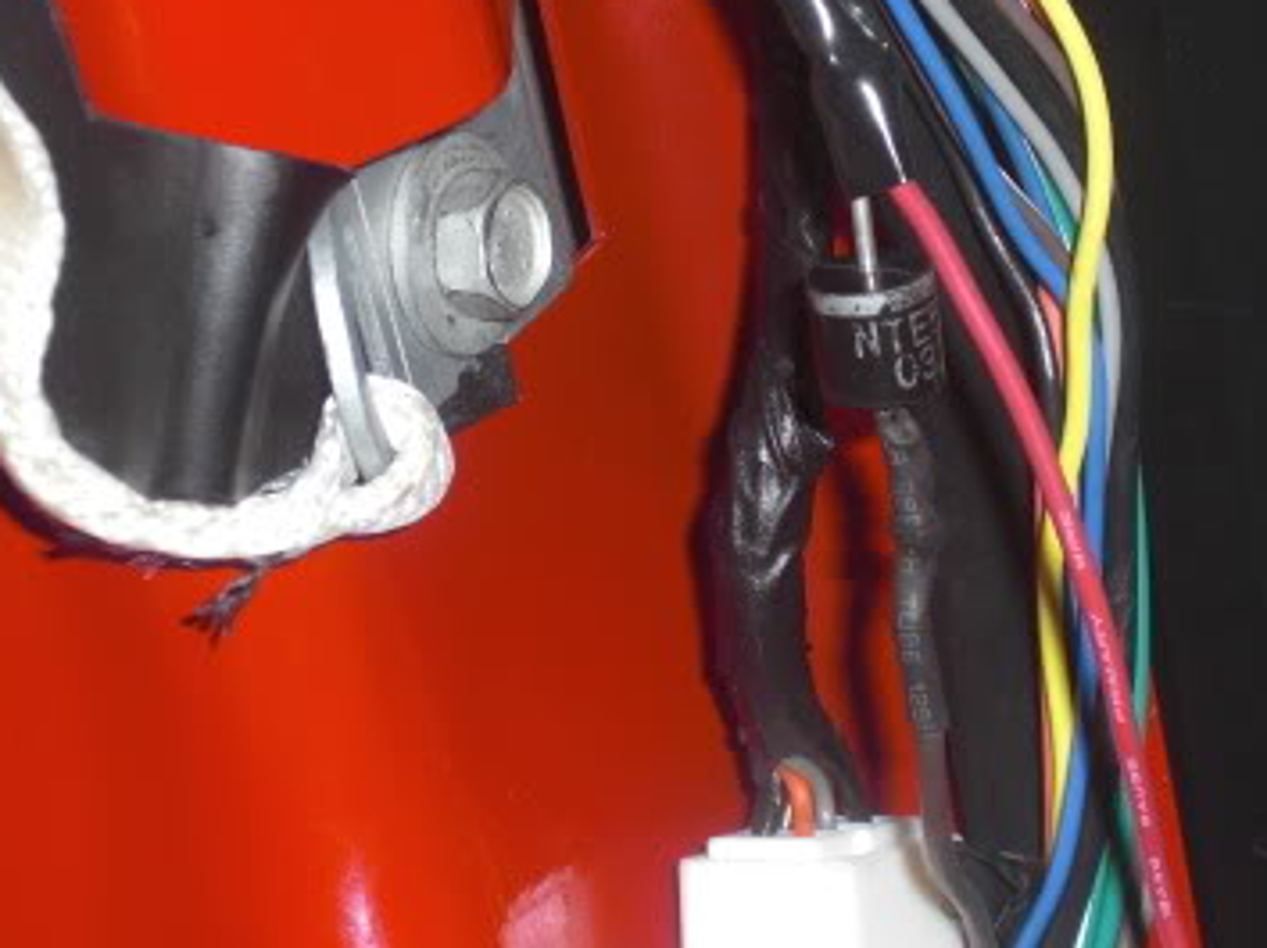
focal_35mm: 161
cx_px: 766
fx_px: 5889
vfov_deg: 9.2
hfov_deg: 12.3
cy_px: 408
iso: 100
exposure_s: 1/60
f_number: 4.8
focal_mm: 15.7
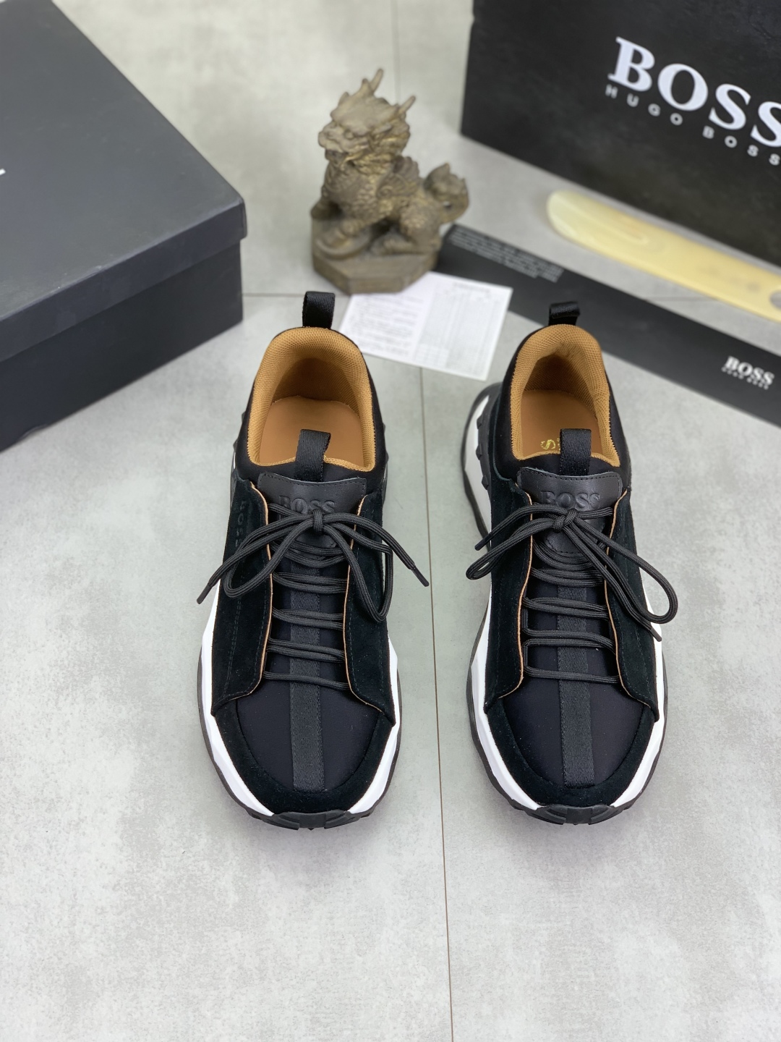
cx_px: 390
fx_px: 1564
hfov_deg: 28.0
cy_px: 521
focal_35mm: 52
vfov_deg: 36.8
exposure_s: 1/100
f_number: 2.4
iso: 32
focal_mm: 6
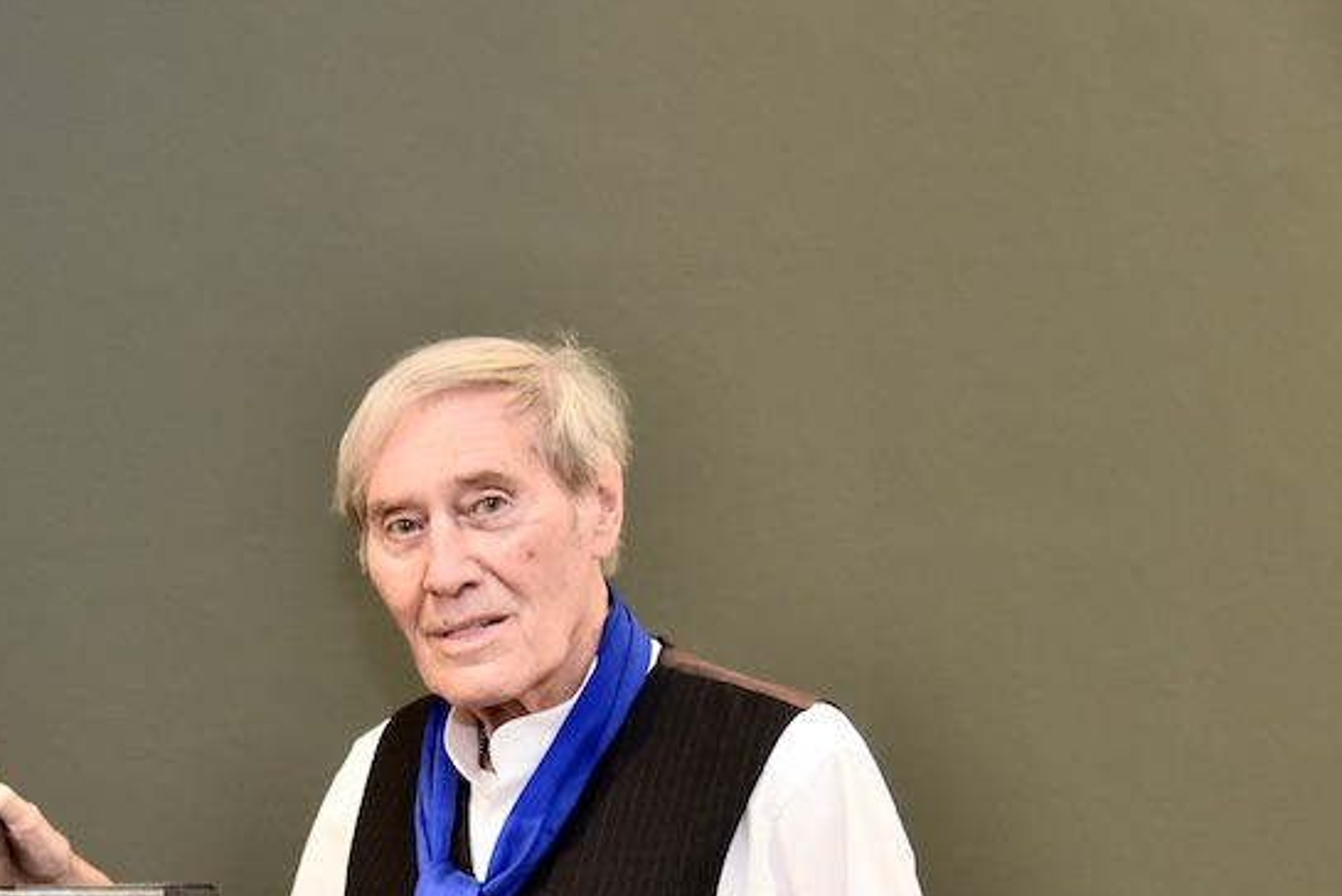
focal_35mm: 94
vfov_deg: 14.5
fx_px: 3506
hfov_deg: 21.3
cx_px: 185
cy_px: 699
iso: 1600
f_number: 4
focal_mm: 50
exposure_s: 1/60
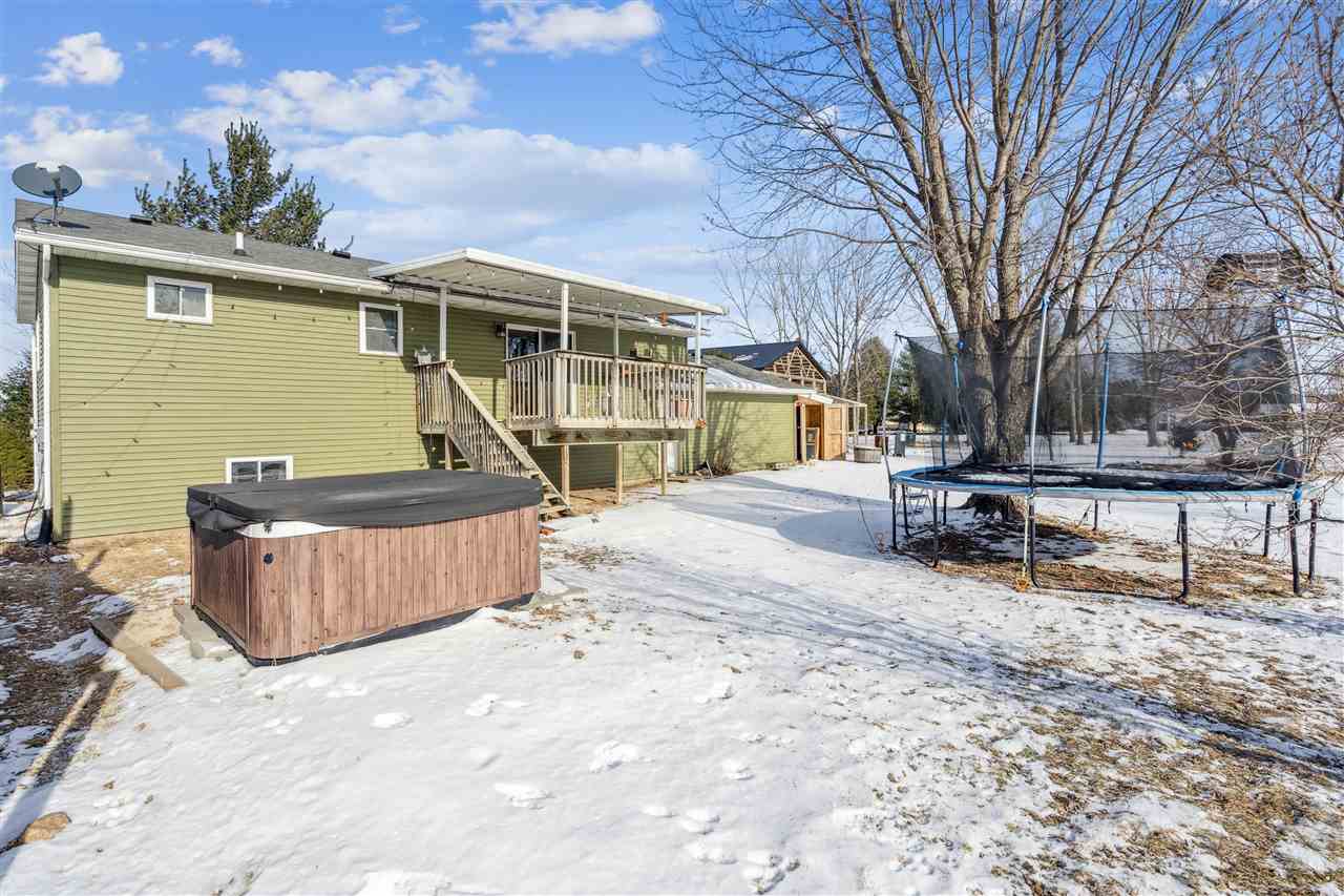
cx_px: 672
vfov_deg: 73.7
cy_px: 448
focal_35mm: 16
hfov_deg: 96.7
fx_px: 597
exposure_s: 1/1250
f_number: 9
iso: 400
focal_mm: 16
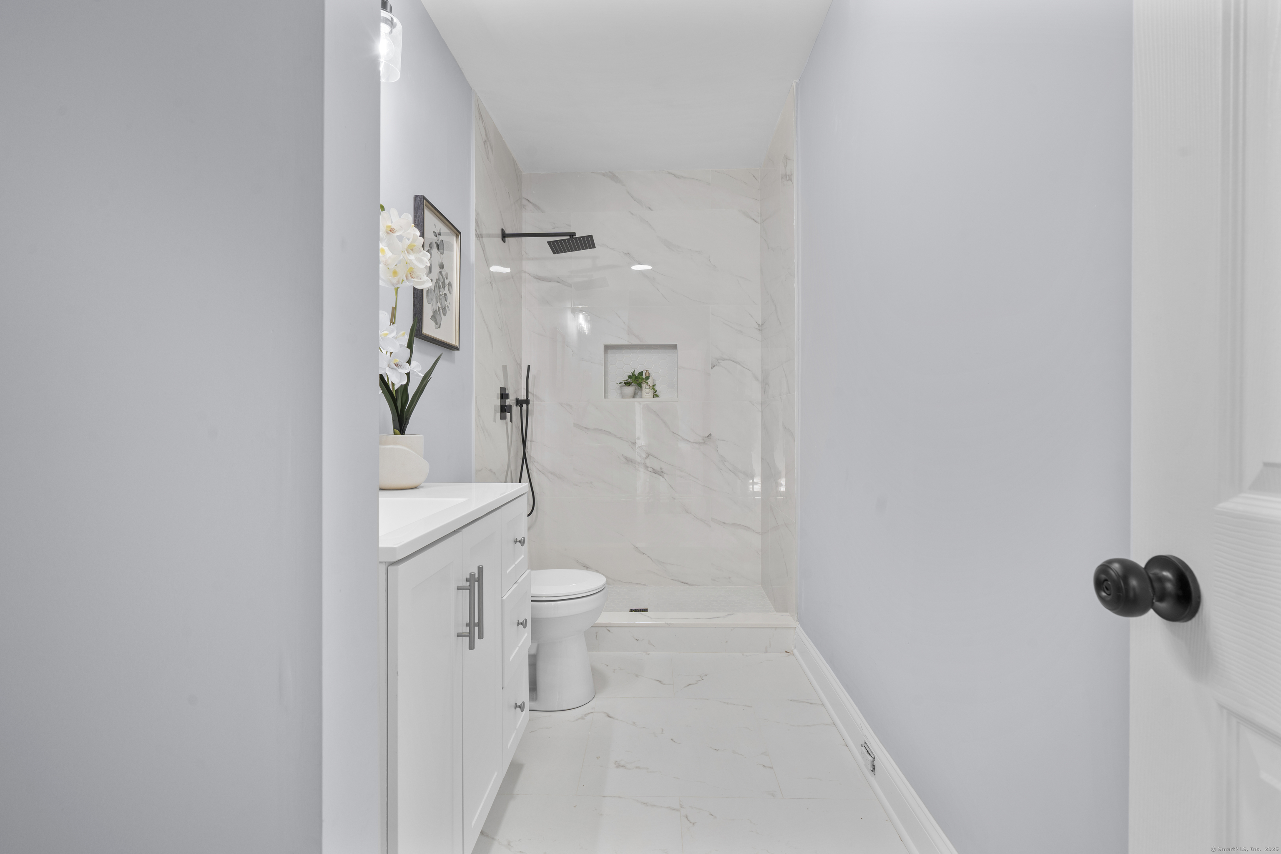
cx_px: 640
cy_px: 427
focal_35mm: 16
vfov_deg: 73.7
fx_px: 569
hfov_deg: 96.7
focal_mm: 16
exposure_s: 1/1.25
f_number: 9
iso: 200
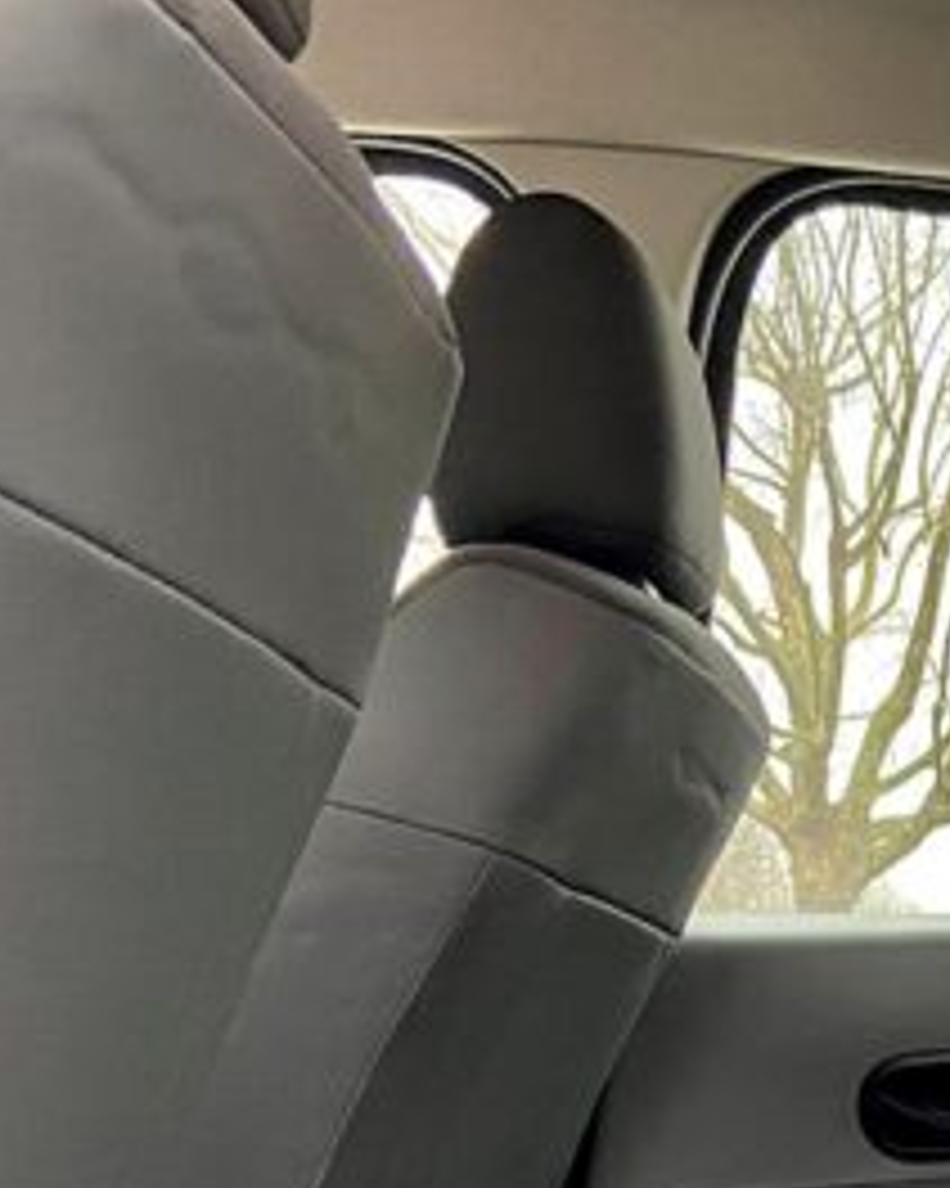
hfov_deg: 18.0
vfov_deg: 23.1
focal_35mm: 77
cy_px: 1341
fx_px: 2708
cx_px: 1369
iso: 125
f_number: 1.8
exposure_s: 1/84
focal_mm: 4.25
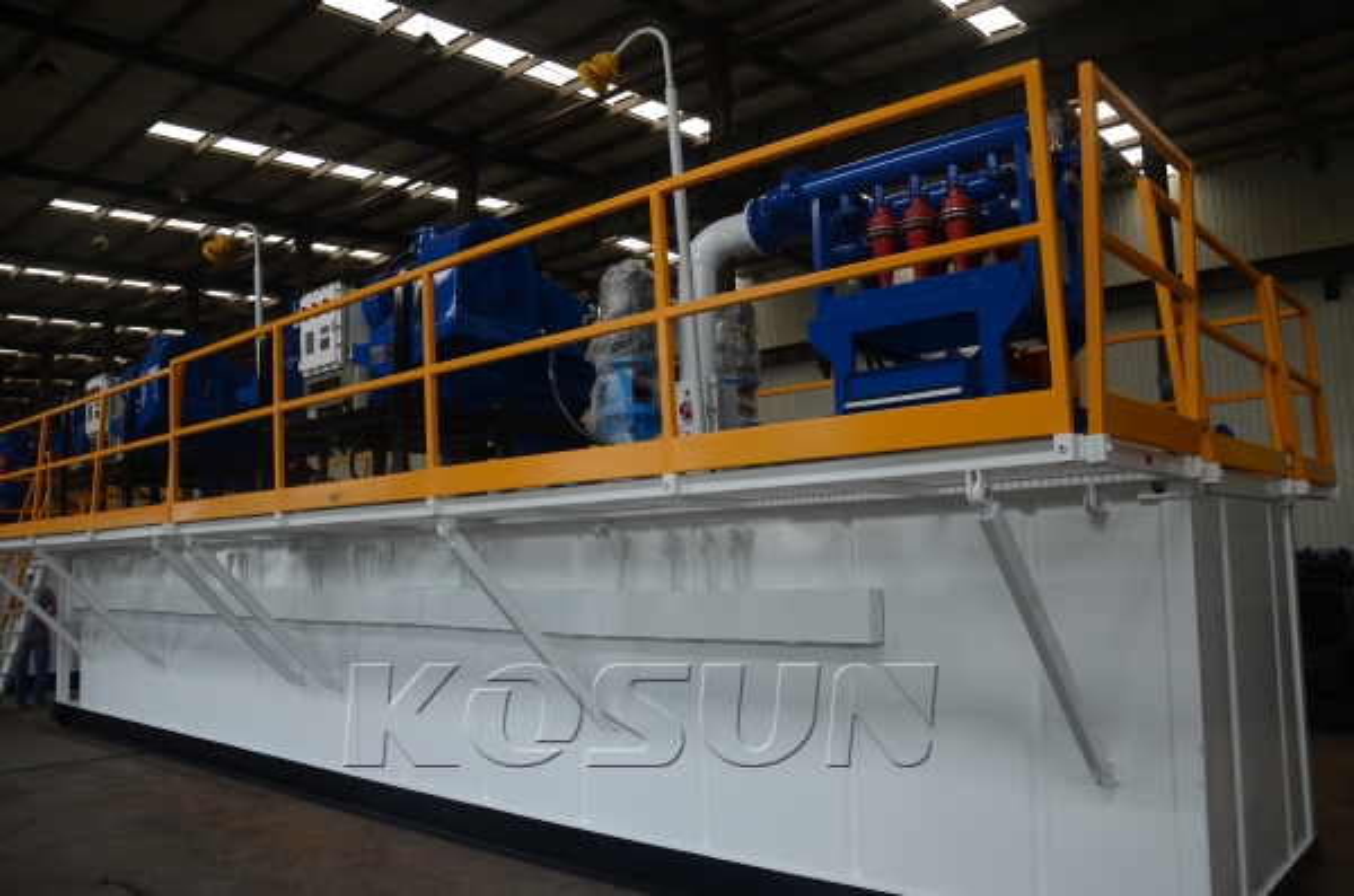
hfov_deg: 67.5
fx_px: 1013
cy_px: 448
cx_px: 677
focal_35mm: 27
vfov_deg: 47.7
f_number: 3.5
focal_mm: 18
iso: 100
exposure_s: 1/15
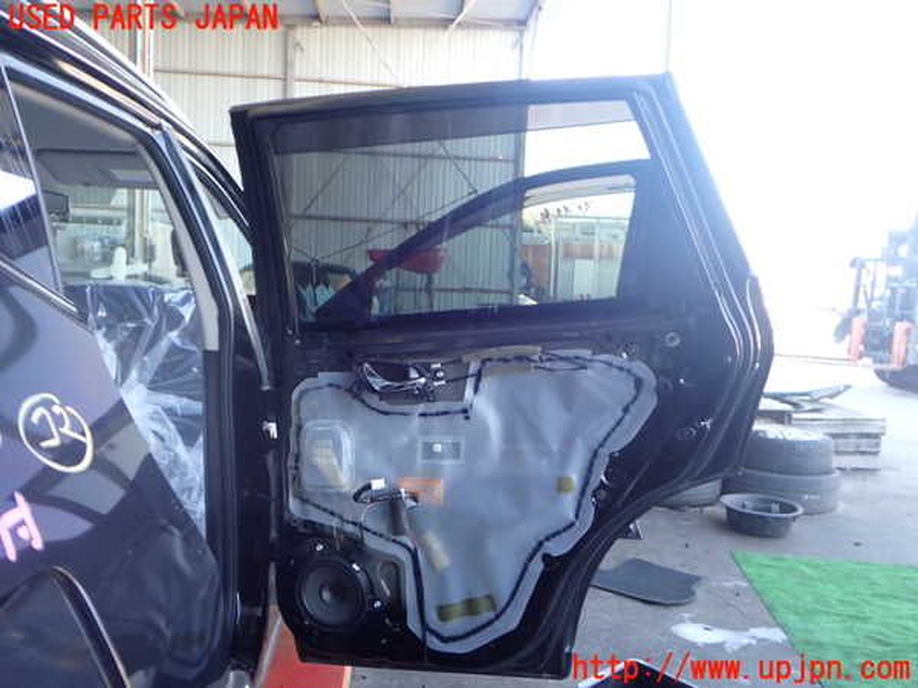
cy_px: 344
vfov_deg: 46.8
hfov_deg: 60.0
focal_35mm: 30
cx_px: 459
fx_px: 796
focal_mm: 5.4
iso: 200
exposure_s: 1/80
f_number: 2.3
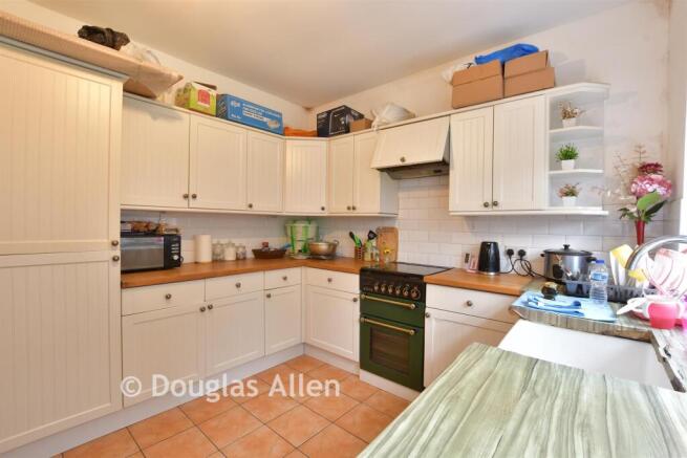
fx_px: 286
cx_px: 344
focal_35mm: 15
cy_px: 229
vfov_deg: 77.4
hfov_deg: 100.4
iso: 200
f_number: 8
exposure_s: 1/2.5
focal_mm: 10
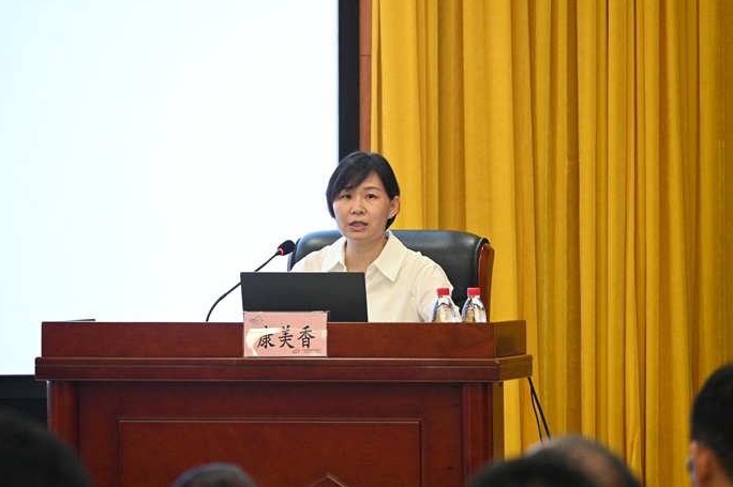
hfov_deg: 6.5
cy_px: 220
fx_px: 6429
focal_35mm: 316
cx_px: 356
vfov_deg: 4.3
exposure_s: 1/60
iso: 3200
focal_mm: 180
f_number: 5.6
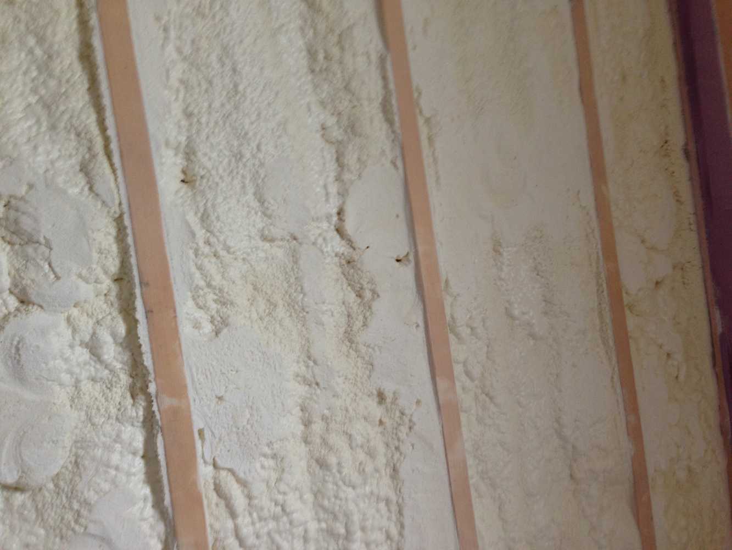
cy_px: 275
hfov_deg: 55.3
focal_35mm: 33
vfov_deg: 43.0
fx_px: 698
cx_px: 366
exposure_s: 1/20
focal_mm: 4.12
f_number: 2.4
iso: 100
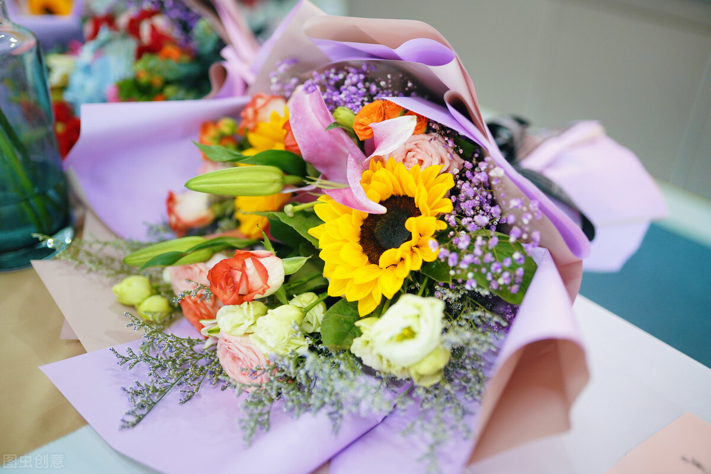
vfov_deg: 37.9
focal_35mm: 35
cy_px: 237
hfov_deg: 54.4
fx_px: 691
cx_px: 356
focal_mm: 35
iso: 2000
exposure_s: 1/160
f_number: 1.4
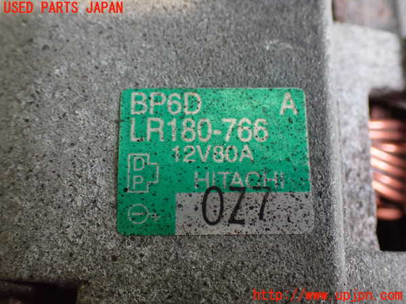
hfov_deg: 40.4
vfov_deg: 30.9
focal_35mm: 47
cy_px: 152
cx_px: 203
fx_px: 551
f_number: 3.1
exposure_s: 1/50
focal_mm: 8.4
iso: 1250
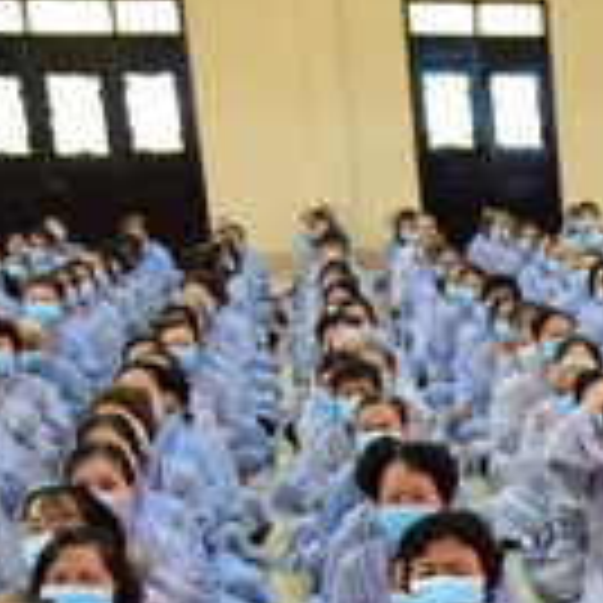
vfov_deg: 16.7
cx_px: 1287
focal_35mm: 99
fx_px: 1951
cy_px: 742
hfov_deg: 14.1
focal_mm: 24
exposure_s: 1/30
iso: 800
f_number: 4
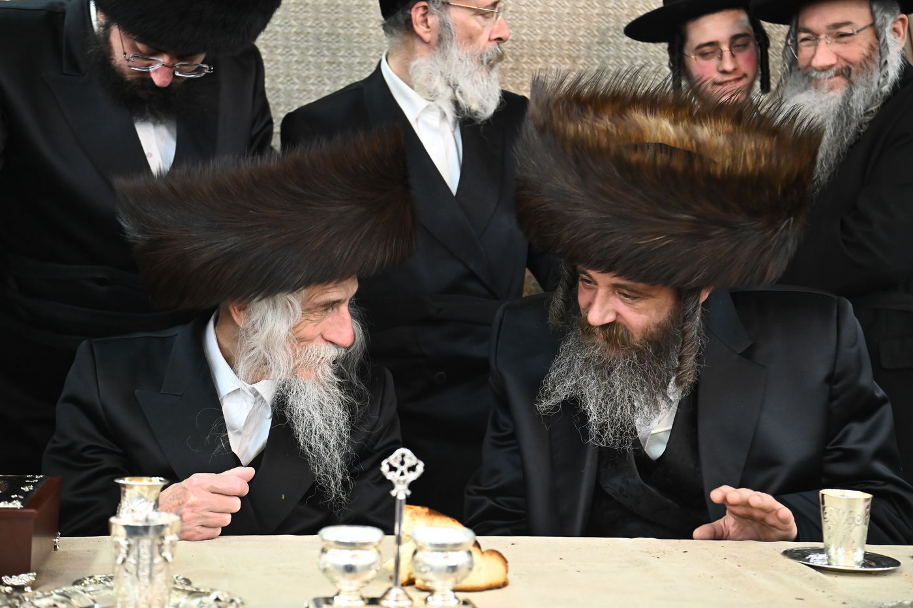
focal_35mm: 70
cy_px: 304
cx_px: 456
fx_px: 1774
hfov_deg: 28.9
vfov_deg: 19.4
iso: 5000
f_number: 4.5
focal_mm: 70
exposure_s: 1/200
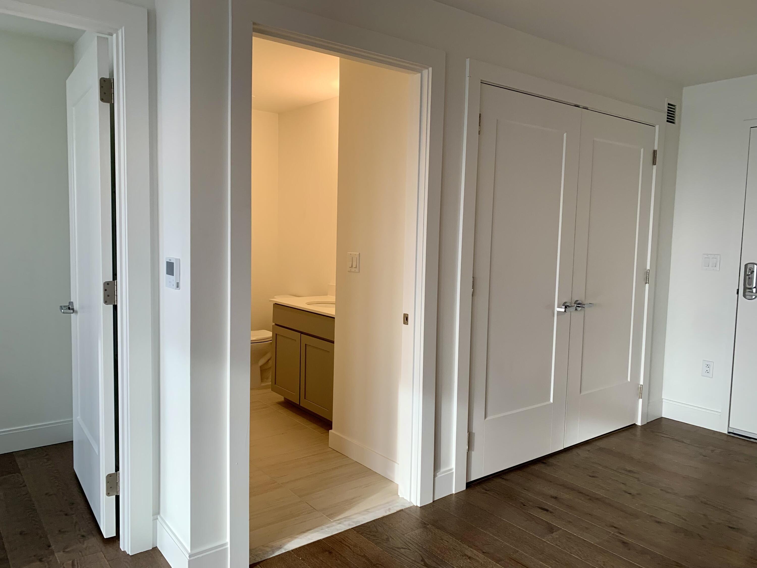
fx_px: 569
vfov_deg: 53.1
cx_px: 378
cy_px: 284
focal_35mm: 26
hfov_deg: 67.3
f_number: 1.8
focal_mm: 4.25
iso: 64
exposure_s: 1/120
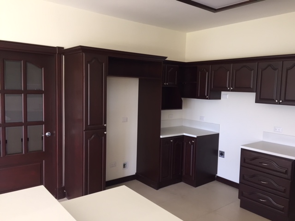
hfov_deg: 61.7
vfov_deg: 48.2
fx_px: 247
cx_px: 148
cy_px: 110
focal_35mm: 29
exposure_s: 1/30
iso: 80
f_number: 2.2
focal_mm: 4.15
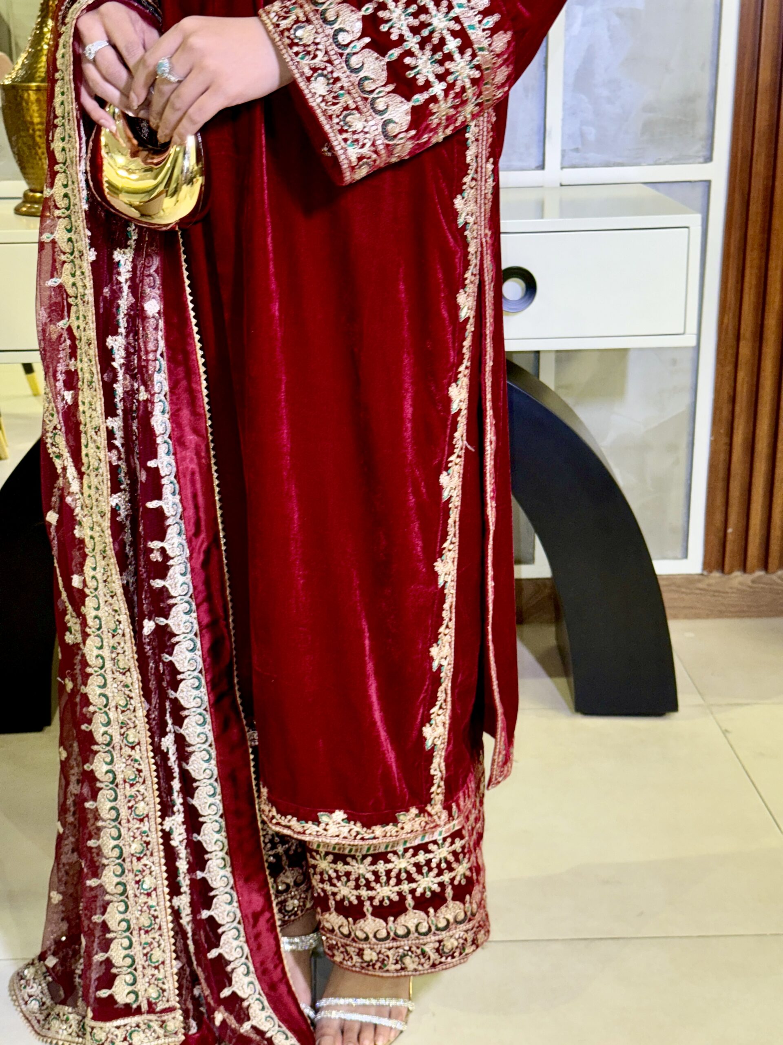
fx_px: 1448
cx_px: 392
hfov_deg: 30.3
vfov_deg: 39.7
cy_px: 522
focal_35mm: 48
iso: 64
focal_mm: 6.76
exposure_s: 1/14
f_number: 1.78
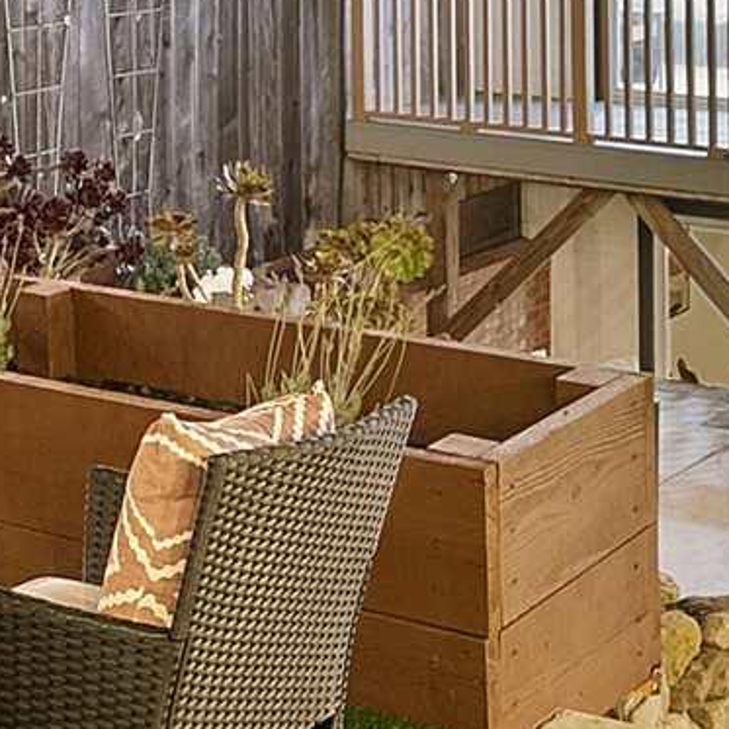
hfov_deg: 17.6
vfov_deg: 16.7
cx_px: 176
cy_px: -230
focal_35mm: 98
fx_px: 2335
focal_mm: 14
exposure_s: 25
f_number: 9
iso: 400
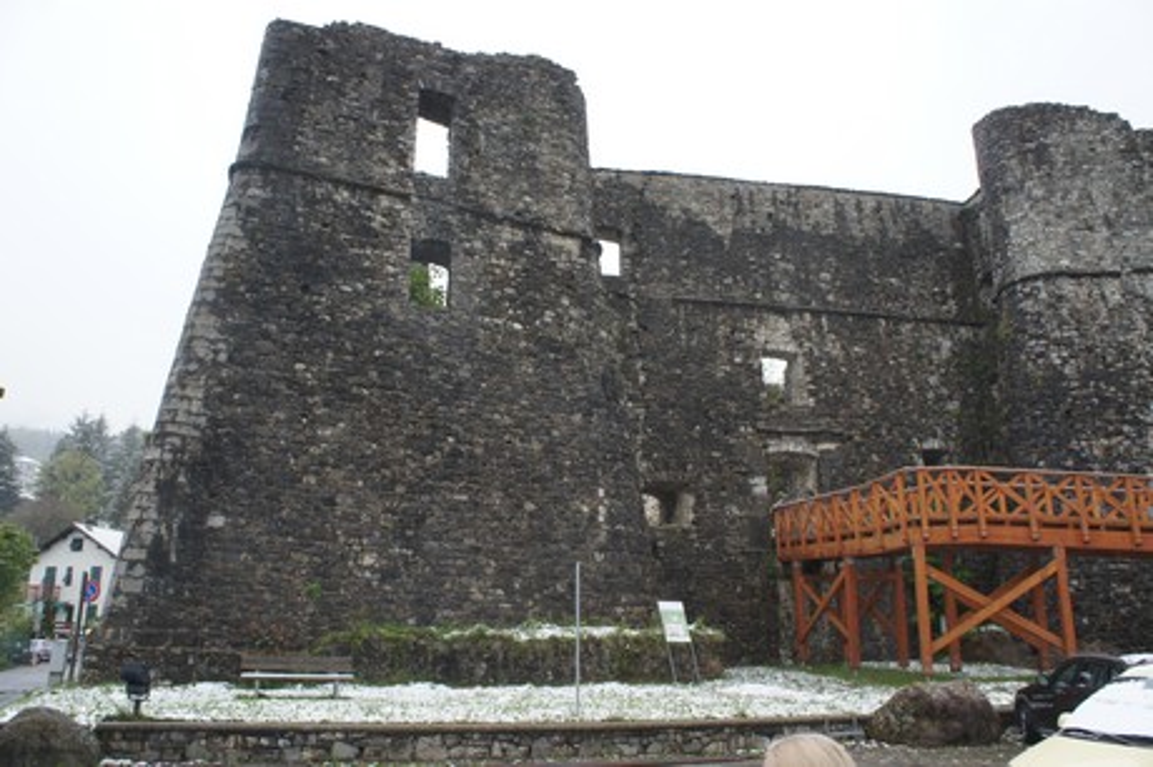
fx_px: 864
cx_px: 576
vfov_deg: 47.9
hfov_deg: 67.4
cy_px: 384
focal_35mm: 27
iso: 250
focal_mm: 18
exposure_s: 1/250
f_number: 7.1
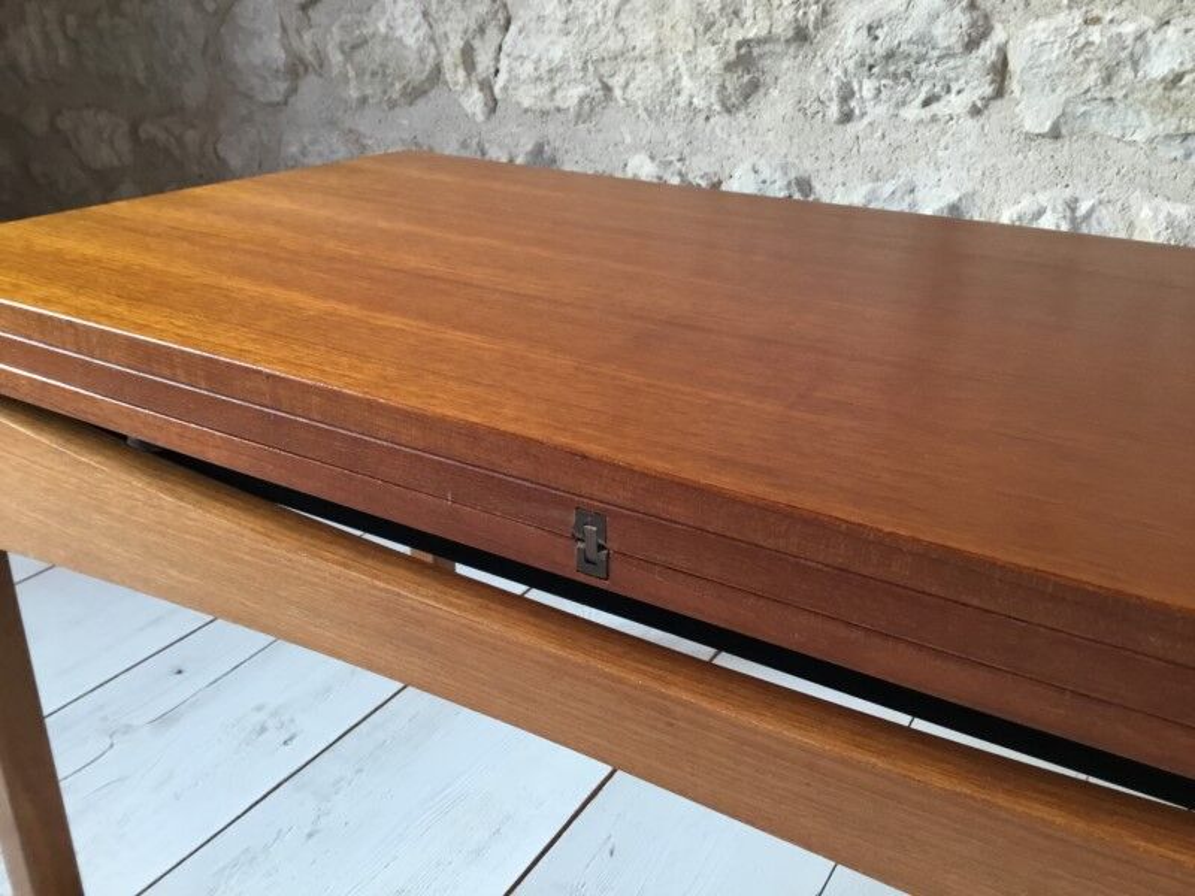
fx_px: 1070
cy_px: 448
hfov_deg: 58.4
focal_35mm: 31
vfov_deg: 45.4
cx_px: 598
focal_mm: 3.3
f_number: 2.4
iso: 125
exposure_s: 1/33
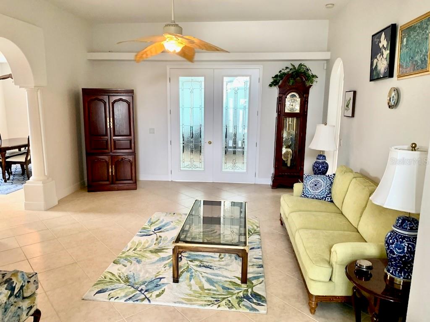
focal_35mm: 26
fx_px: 323
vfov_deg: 53.1
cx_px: 215
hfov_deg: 67.3
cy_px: 161
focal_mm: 4.25
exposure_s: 1/60
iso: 200
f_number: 1.8
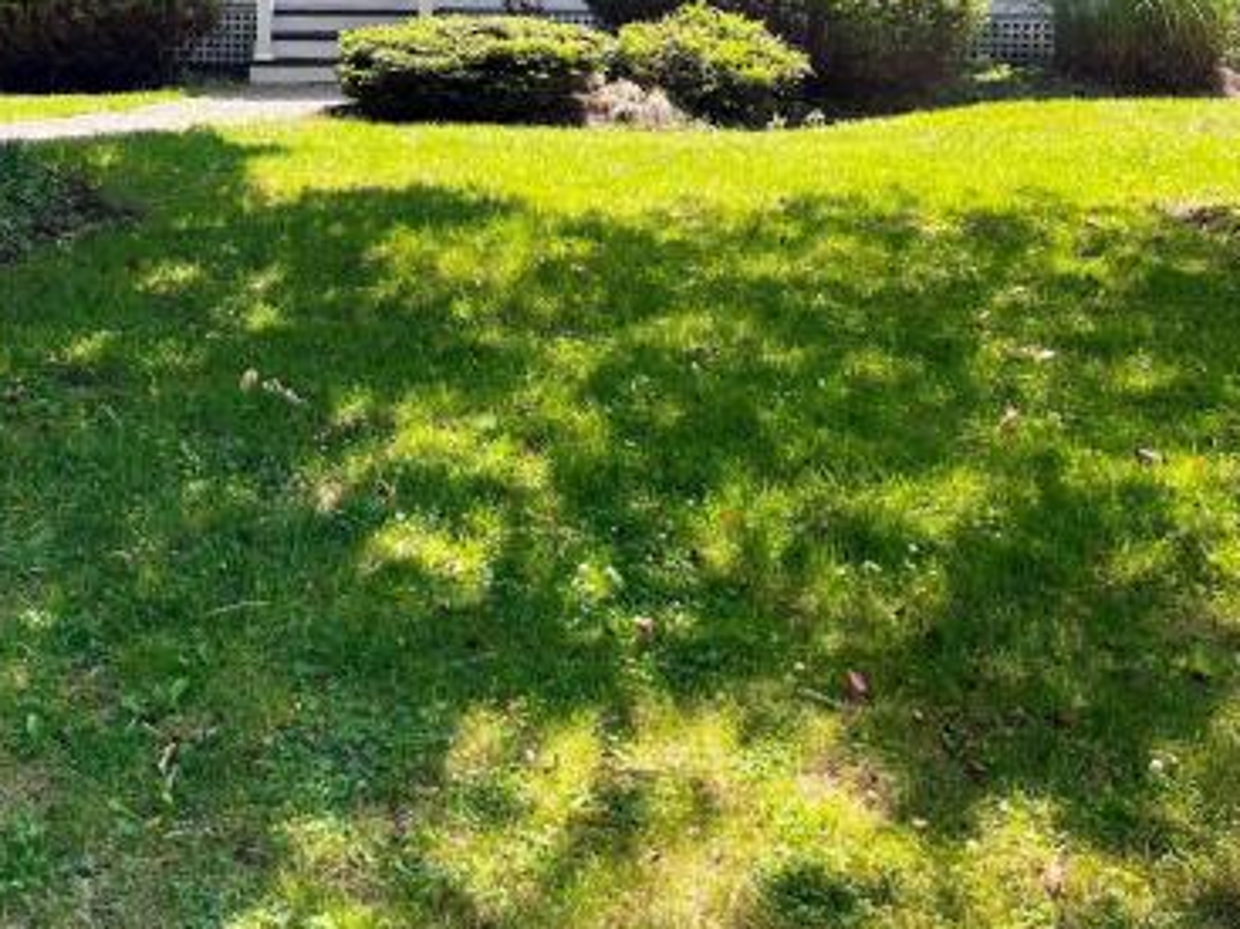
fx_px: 1826
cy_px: 71
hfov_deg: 36.3
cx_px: 260
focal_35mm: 51
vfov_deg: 27.4
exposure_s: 1/491
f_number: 1.6
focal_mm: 5.1
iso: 50
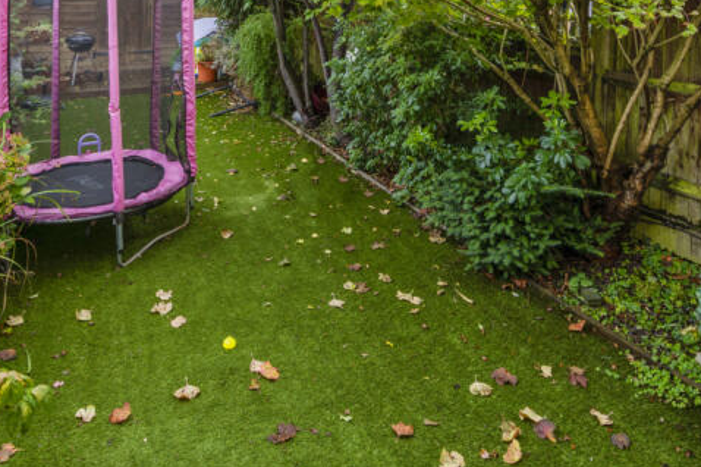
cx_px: 331
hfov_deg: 61.9
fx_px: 584
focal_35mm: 30
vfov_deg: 37.6
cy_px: -26
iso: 200
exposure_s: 1/50
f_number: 8
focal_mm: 14
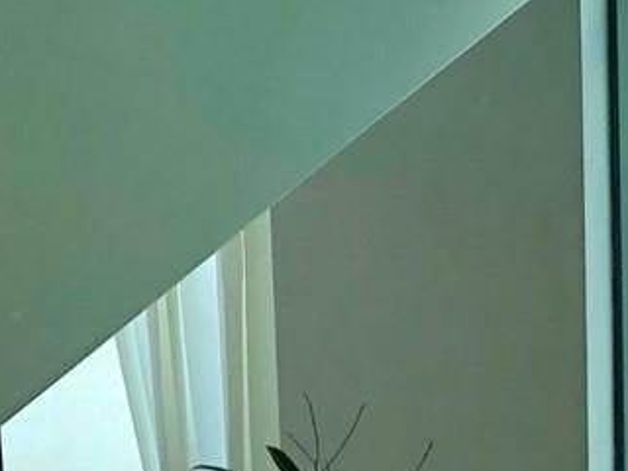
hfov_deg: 14.0
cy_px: -489
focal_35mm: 140
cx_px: 61
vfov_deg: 9.8
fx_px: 2540
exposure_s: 1/540
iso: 20
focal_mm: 4
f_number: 1.8
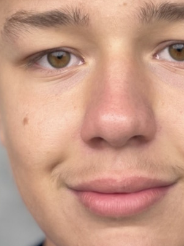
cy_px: 67
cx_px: 133
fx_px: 553
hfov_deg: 18.8
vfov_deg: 24.8
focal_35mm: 78
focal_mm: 4.2
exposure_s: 1/146
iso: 32
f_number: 1.6
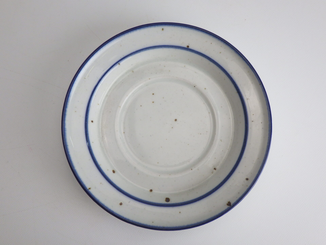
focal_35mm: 34
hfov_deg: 54.0
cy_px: 122
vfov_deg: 41.8
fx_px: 320
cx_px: 163
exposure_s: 1/100
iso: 125
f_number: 3.8
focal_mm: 6.1
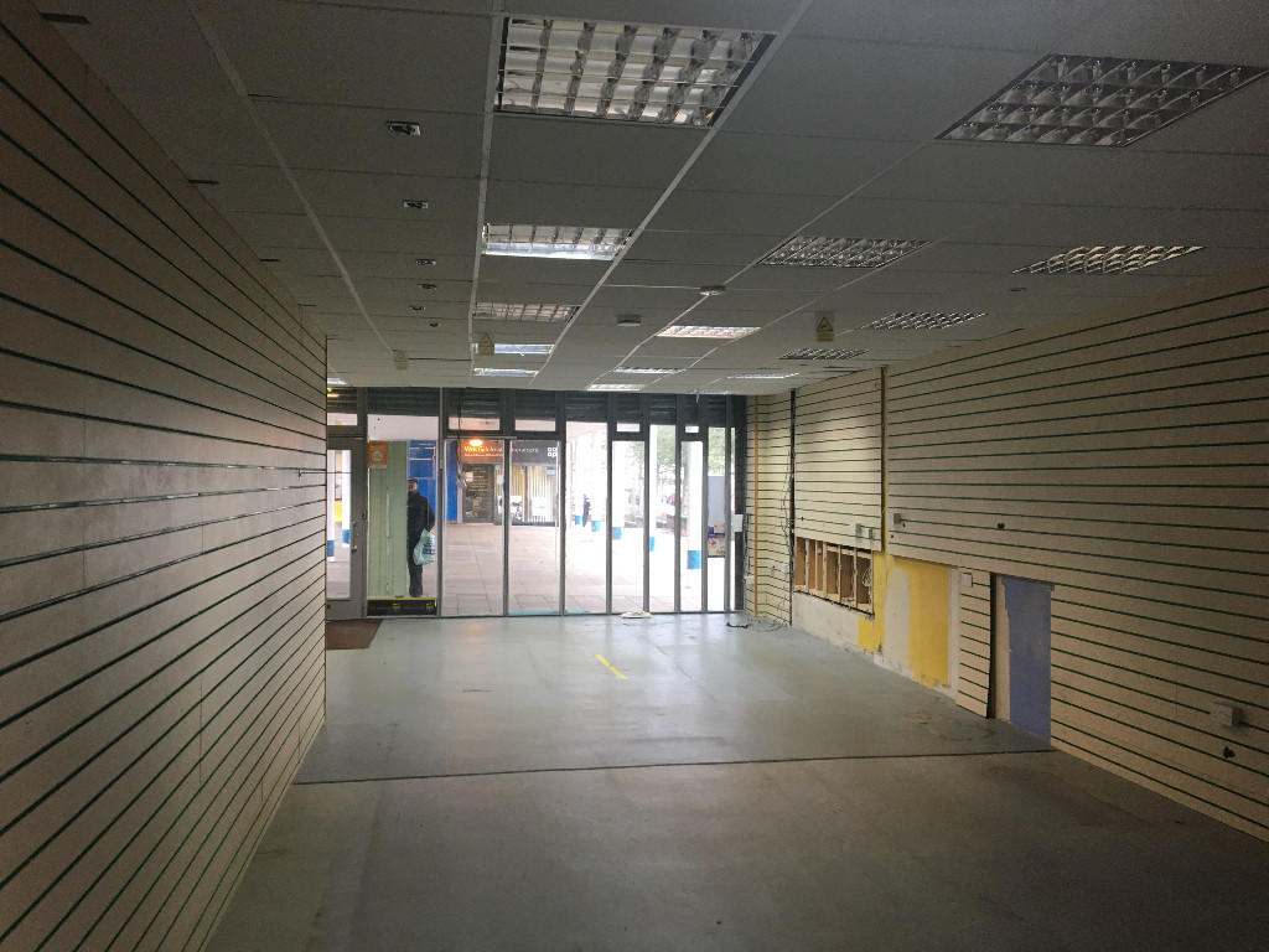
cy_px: 476
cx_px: 634
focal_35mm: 29
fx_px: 1063
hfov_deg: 61.7
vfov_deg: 48.2
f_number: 2.2
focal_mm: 4.15
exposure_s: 1/33
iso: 64
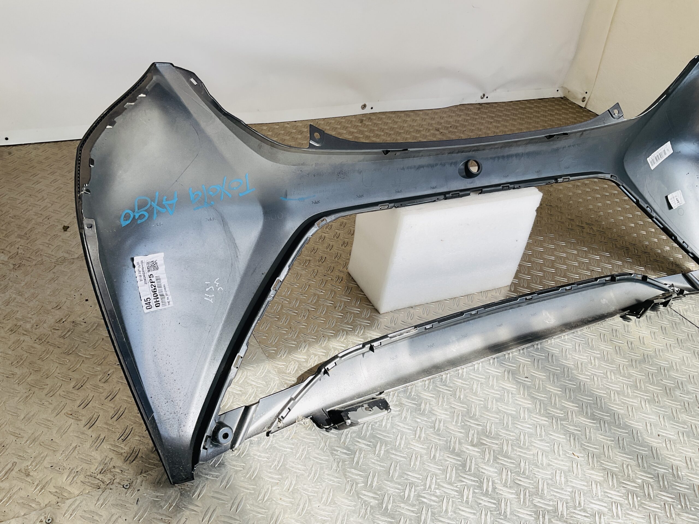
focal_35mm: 29
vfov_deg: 48.2
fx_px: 586
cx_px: 350
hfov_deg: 61.7
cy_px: 262
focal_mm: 3
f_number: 1.8
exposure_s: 1/749
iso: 16
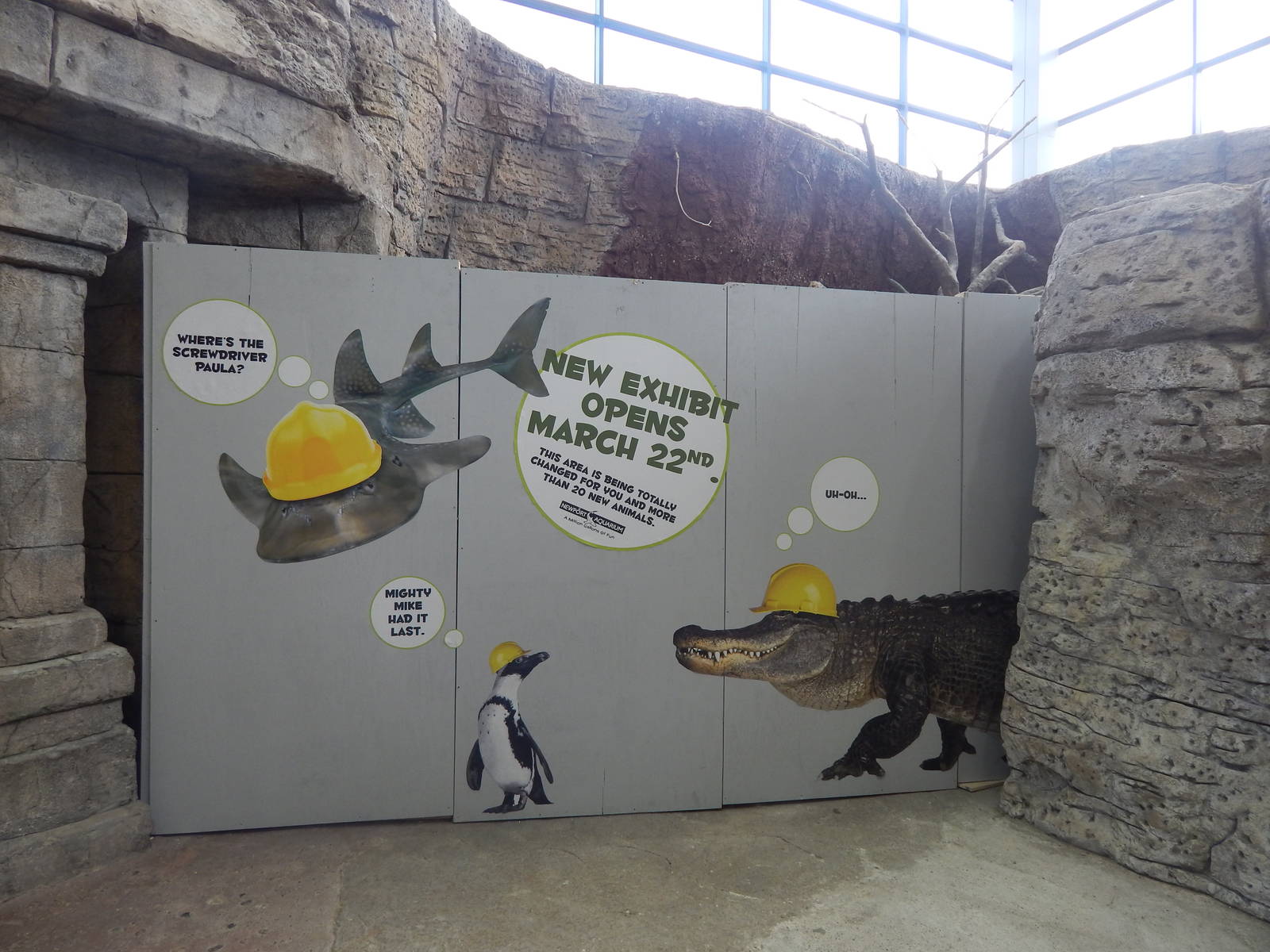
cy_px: 476
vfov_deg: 58.9
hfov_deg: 73.9
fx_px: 844
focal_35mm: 23
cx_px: 635
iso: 125
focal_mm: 4
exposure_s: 1/50
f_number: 3
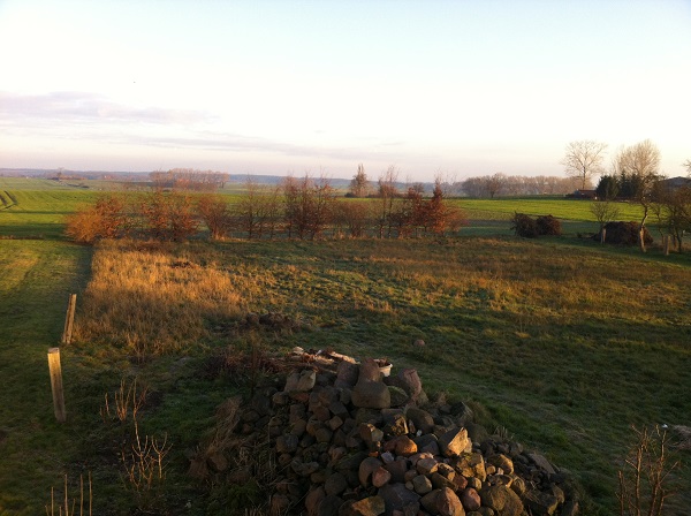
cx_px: 346
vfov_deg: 40.6
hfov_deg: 52.7
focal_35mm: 35
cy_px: 258
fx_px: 698
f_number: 2.8
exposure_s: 1/247
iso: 80
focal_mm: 3.85
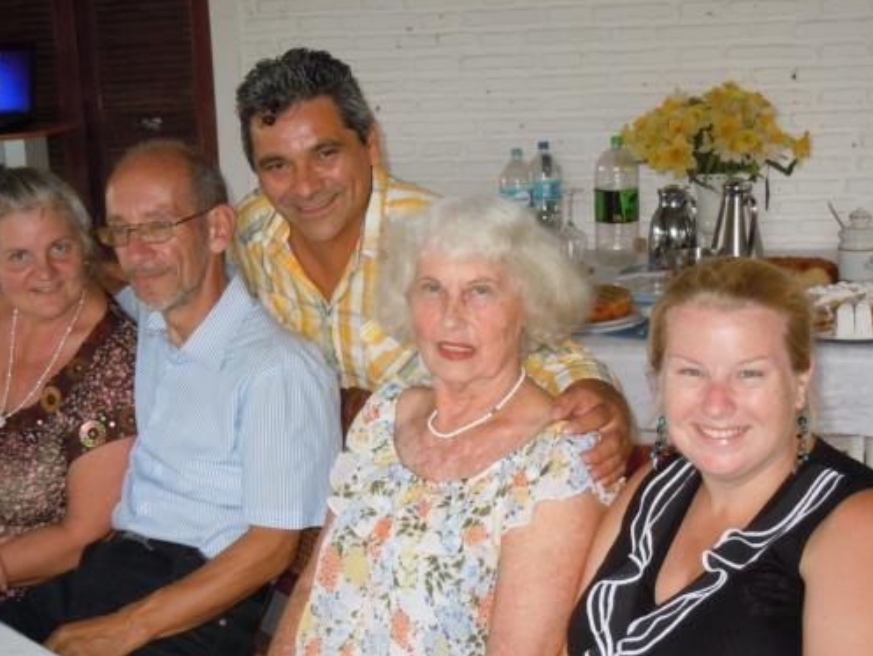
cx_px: 402
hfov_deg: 29.0
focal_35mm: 67
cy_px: 376
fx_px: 1690
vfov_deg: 21.9
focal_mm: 9.3
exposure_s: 1/30
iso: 320
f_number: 3.9
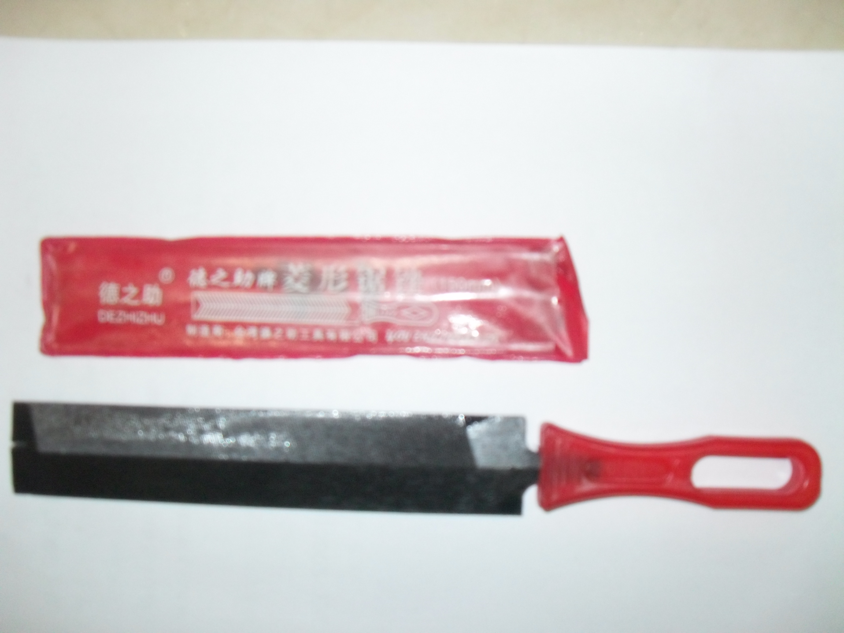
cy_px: 316
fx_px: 853
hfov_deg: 52.6
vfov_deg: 40.7
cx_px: 422
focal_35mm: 35
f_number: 2.8
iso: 400
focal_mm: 6.2
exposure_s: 1/45
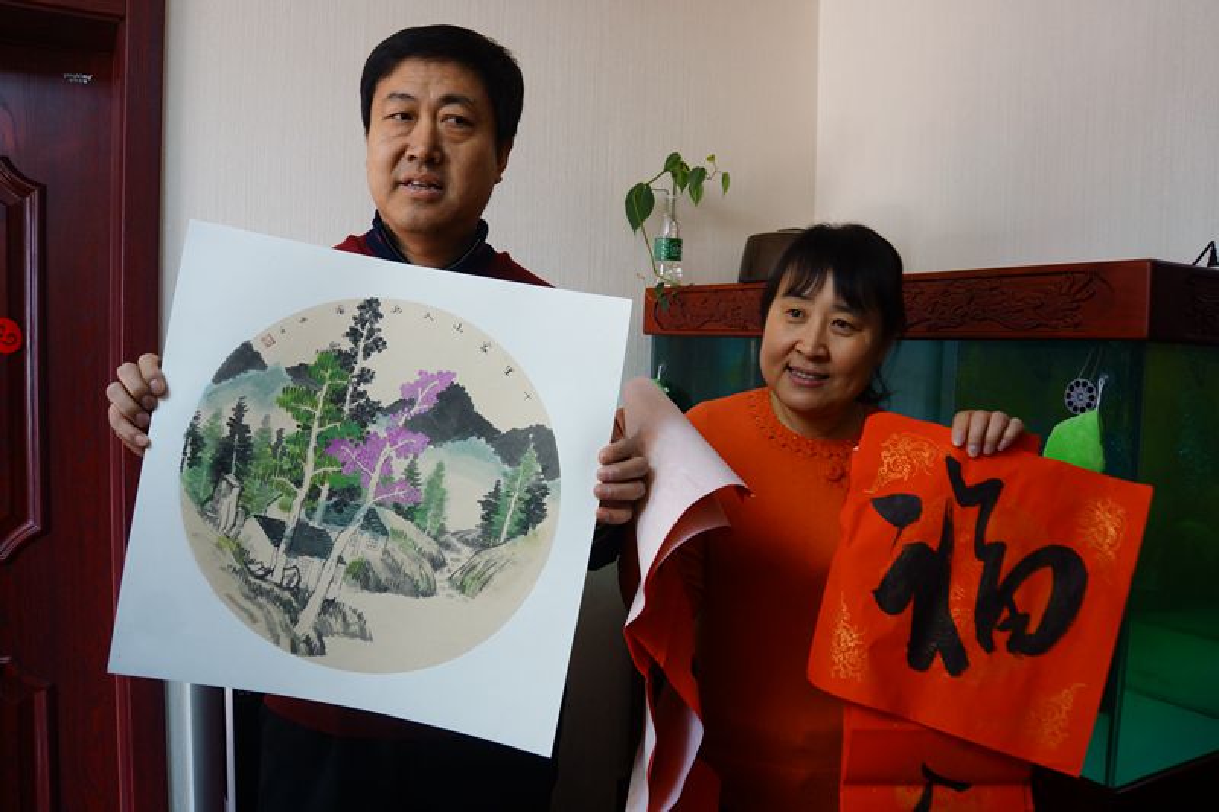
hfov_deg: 65.5
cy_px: 406
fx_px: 948
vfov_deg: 46.4
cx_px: 610
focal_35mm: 28
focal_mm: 19
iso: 640
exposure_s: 1/60
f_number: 4
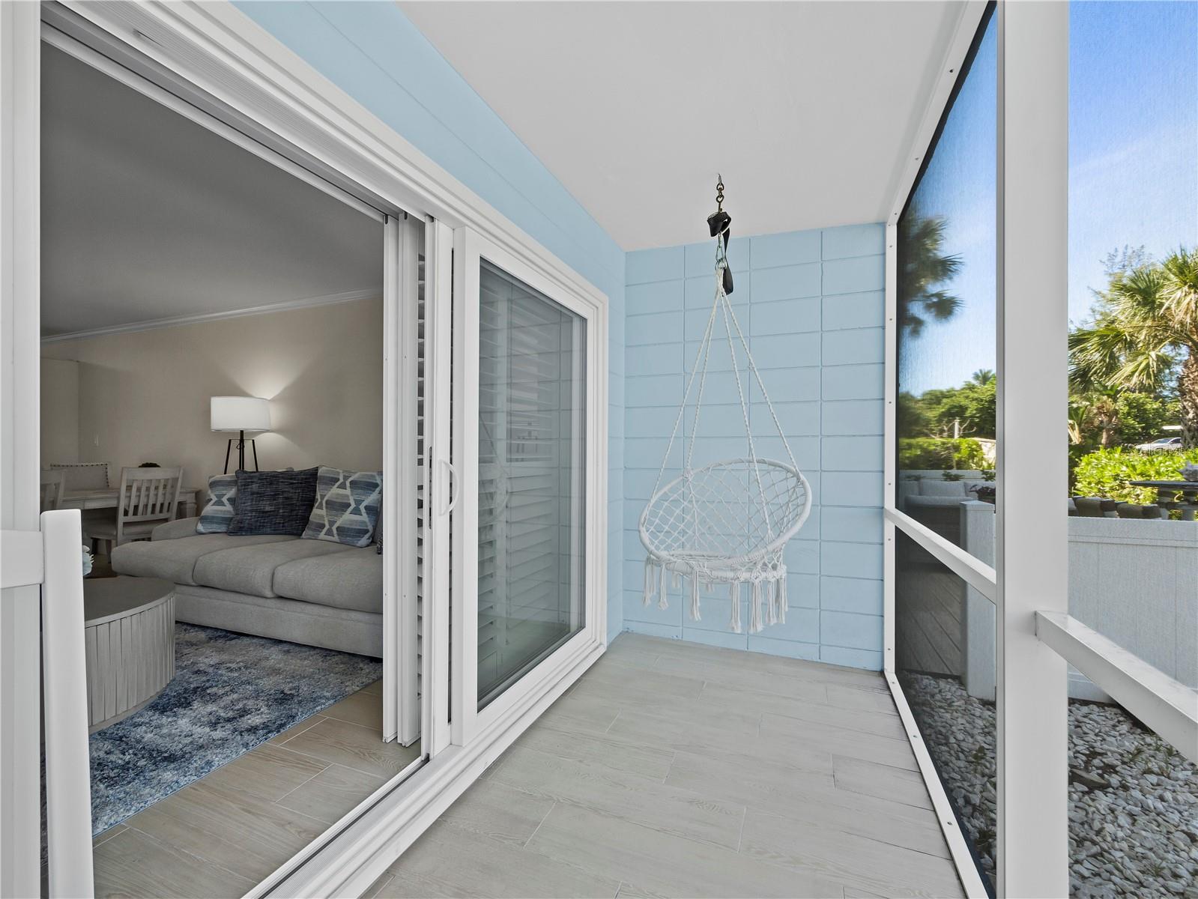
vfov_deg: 85.7
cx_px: 599
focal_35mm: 14
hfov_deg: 102.1
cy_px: 450
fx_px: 485
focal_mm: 7
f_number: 11
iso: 400
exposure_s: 1/10
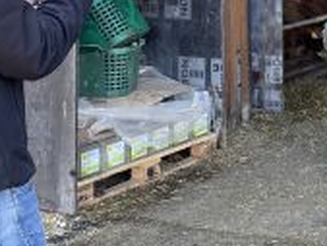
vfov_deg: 14.6
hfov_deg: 18.9
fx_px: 945
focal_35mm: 100
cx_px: 356
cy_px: 19
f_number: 1.6
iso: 40
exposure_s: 1/121
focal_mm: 5.1
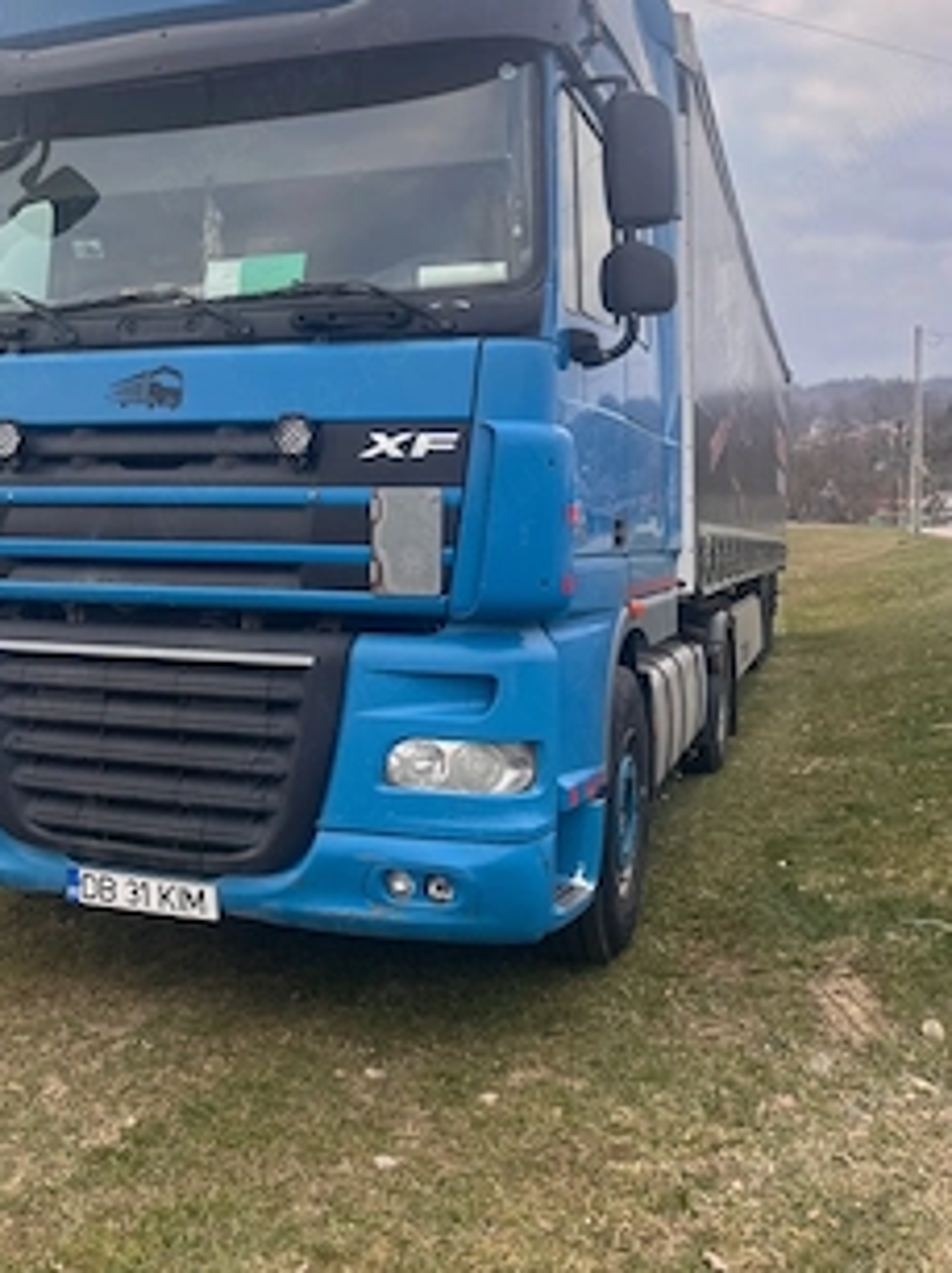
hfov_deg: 41.5
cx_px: 362
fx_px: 1248
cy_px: 478
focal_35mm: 34
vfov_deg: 53.4
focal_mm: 5.1
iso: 64
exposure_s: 1/122
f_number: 1.6
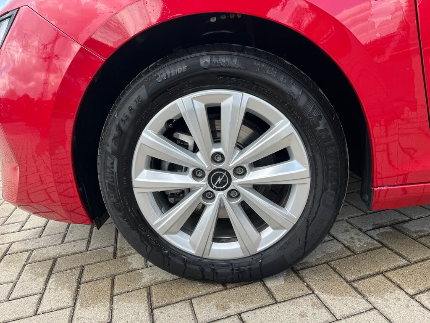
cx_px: 215
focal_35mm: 26
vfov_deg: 53.1
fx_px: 323
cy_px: 162
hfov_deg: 67.3
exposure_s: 1/532
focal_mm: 5.1
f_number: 1.6
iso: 50
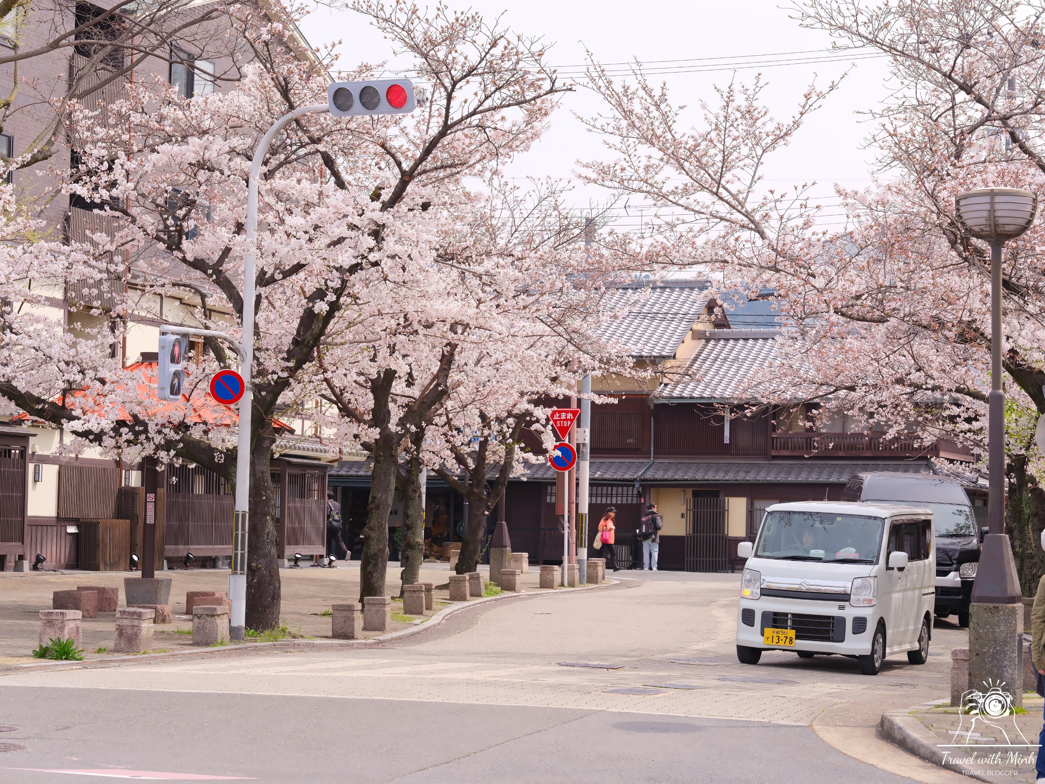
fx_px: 2626
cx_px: 522
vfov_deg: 17.0
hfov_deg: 22.5
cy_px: 392
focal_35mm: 87
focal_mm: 110
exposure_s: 1/200
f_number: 8
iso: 320
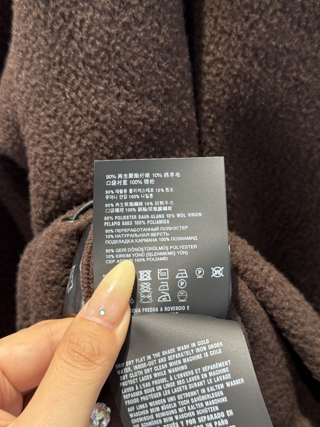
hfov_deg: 30.3
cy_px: 214
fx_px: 592
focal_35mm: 48
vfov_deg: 39.7
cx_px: 160
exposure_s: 1/50
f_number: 1.78
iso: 125
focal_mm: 6.76
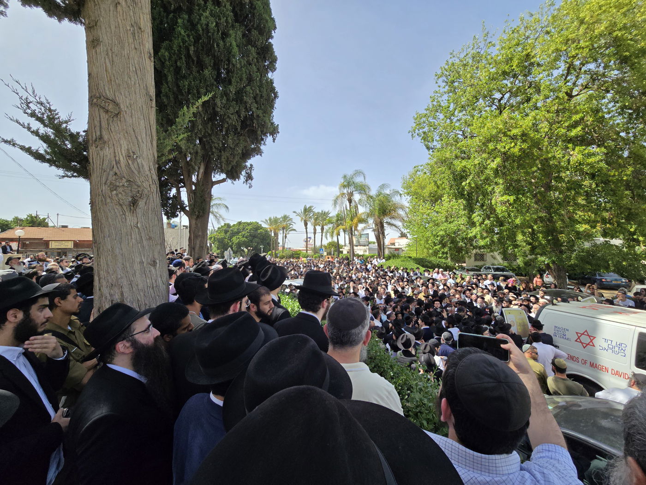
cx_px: 323
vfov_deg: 89.9
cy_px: 242
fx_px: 243
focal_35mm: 13
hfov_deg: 106.2
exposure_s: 1/2000
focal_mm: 2.2
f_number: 2.2
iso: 64
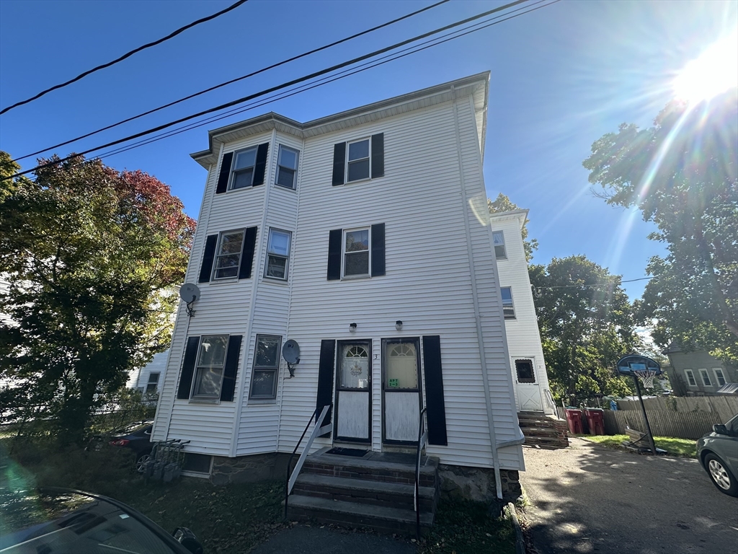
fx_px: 298
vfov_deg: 85.7
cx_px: 369
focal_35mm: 14
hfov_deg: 102.1
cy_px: 277
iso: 40
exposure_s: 1/972
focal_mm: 2.22
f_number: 2.2
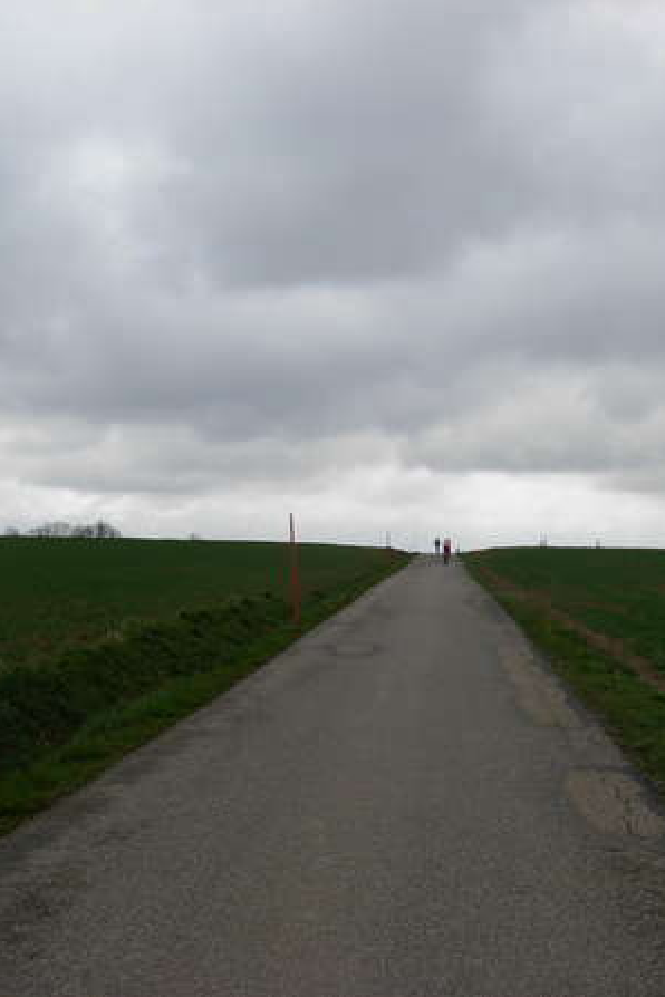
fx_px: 1468
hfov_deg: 25.3
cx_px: 471
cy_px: 497
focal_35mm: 53
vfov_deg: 37.5
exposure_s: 1/384
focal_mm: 6.3
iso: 79
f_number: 4.9
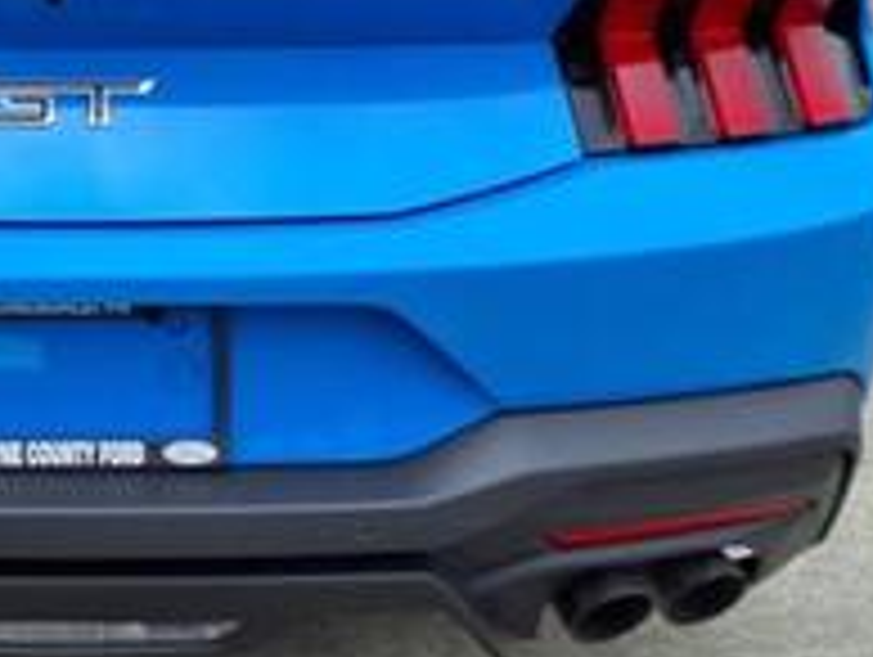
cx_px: 50
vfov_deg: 20.9
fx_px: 1768
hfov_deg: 26.6
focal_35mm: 70
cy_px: 194
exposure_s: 1/1111
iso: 40
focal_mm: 3.58
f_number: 1.9
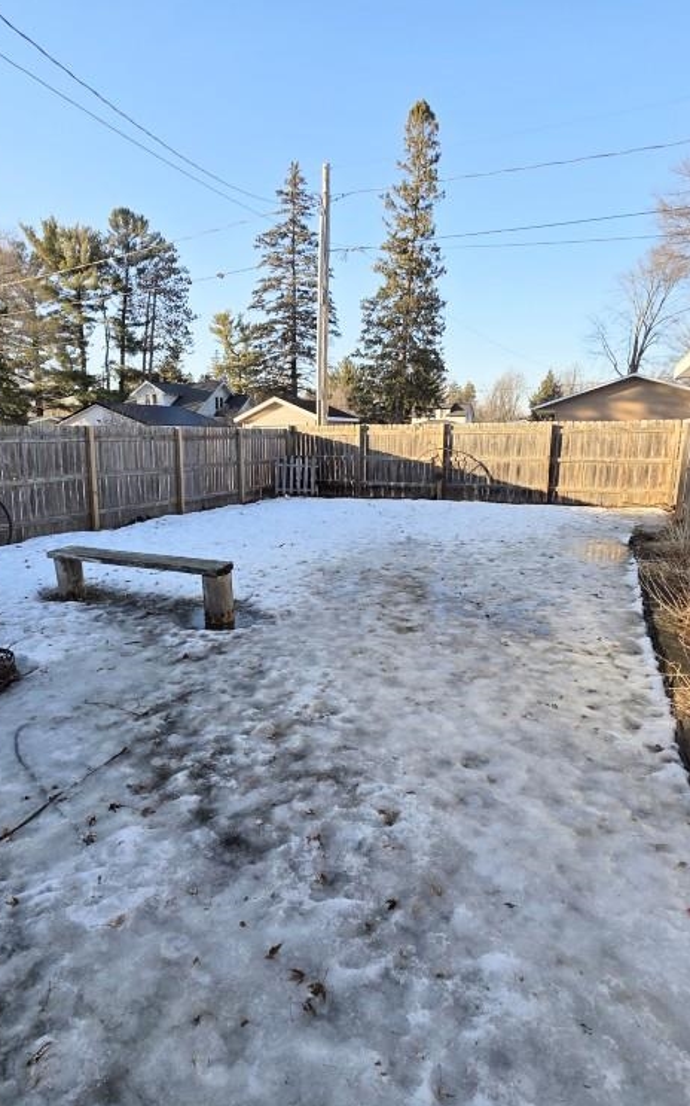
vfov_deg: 88.0
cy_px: 539
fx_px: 572
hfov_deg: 61.8
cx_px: 287
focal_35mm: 19
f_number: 1.9
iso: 40
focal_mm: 2.2
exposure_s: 1/1013
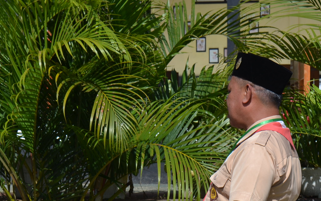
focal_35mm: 164
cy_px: 226
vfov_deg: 7.9
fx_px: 1435
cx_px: 21
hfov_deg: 12.6
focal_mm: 50
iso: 100
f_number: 8
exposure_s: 1/250
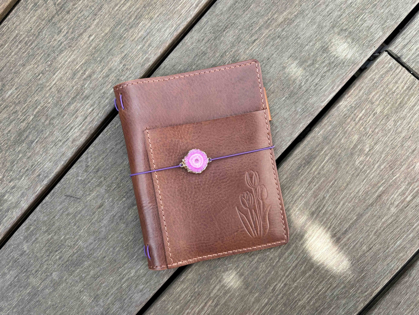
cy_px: 158
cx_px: 210
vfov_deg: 53.1
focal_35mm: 26
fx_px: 315
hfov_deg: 67.3
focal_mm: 5.96
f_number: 1.6
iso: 50
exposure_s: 1/364
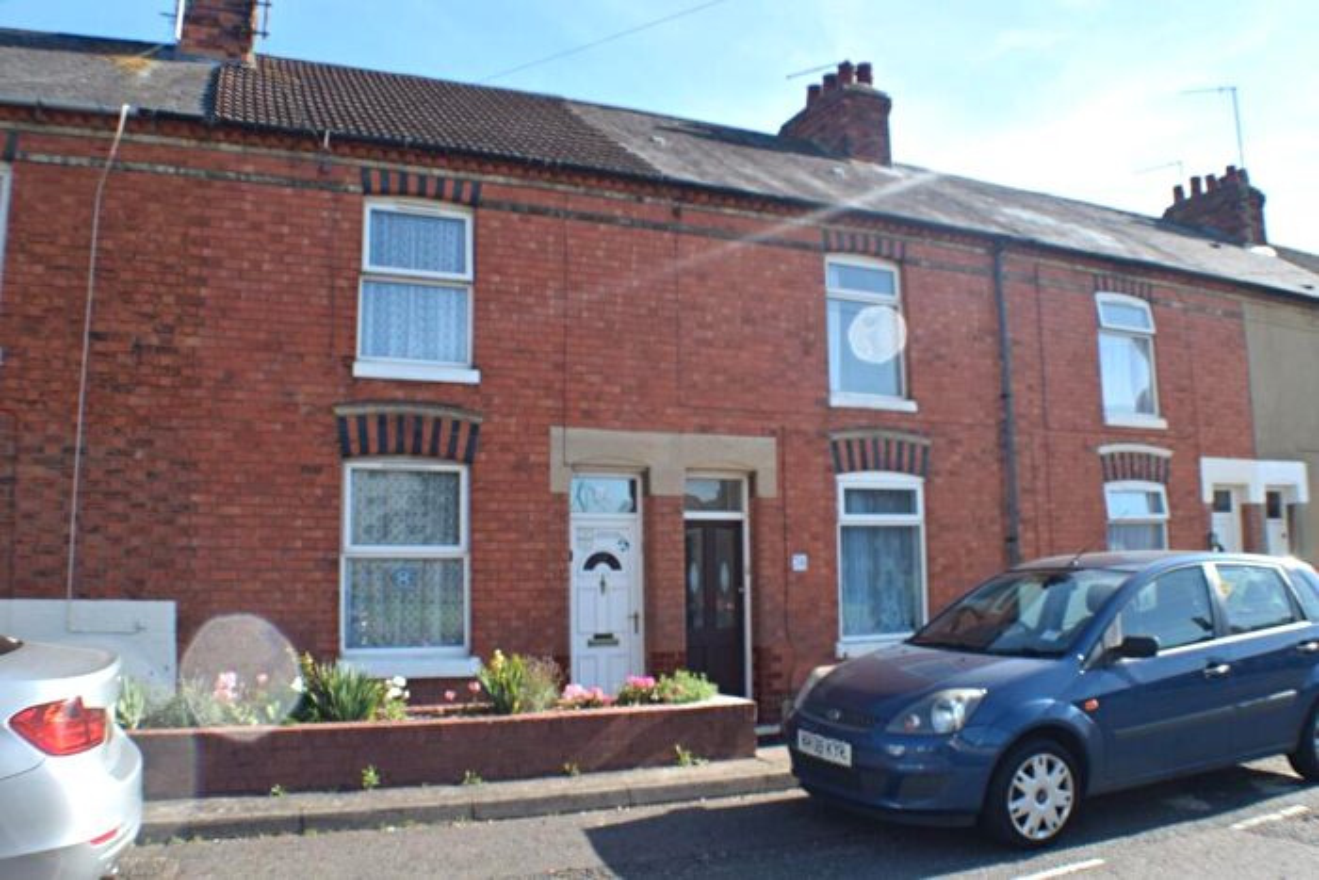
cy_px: 440
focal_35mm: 36
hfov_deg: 53.1
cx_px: 660
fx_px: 1319
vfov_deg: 36.9
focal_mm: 24
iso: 200
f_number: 8
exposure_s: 1/250
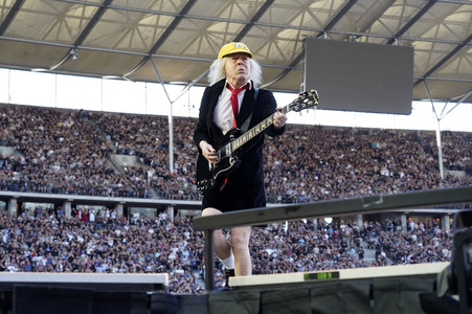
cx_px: 236
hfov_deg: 38.9
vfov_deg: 26.4
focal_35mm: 51
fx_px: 668
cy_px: 157
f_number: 5
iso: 1600
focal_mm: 51
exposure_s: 1/400
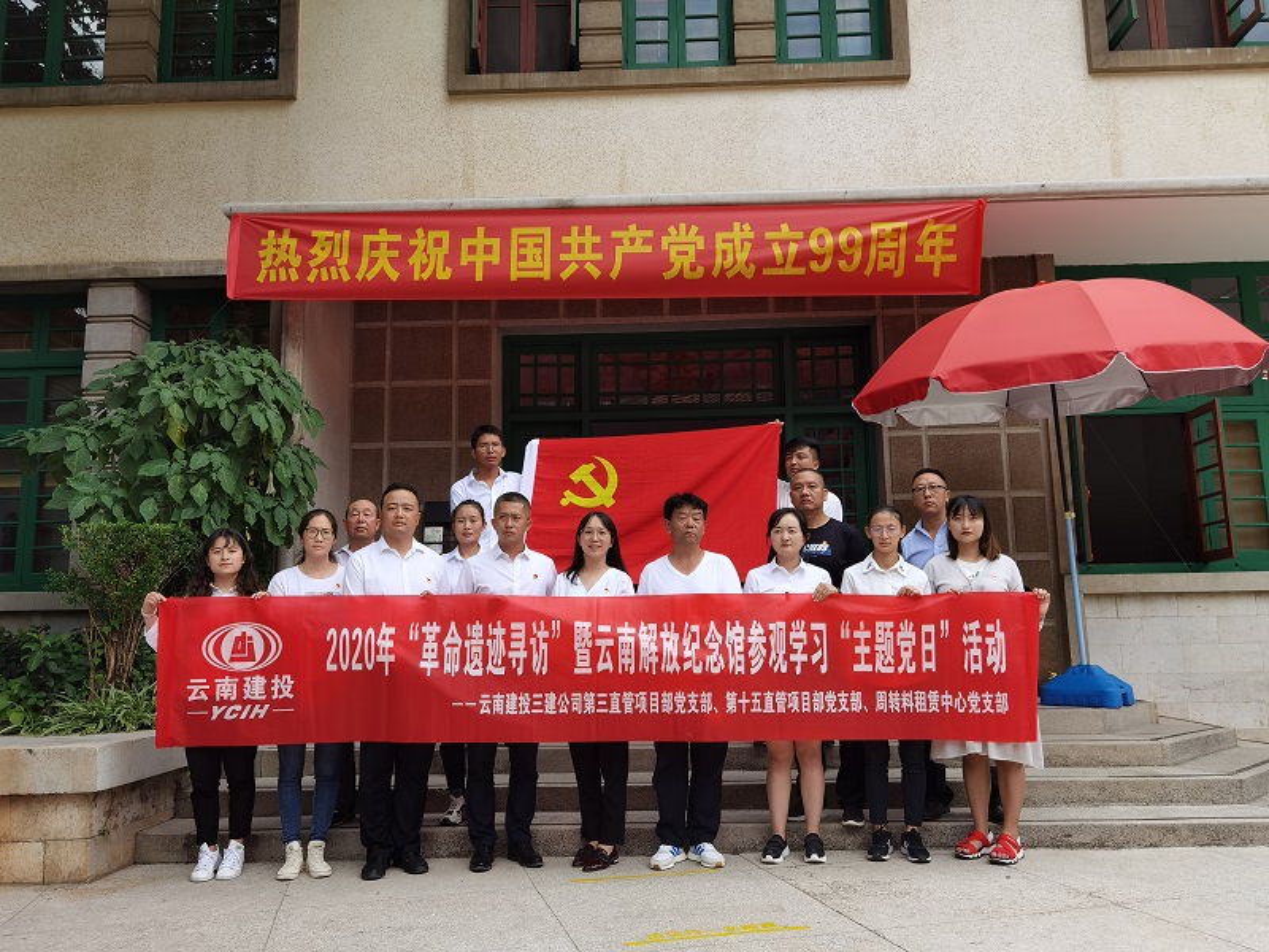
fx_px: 990
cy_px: 476
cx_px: 634
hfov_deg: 65.3
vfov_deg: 51.4
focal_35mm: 27
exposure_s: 1/1087
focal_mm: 6.71
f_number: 1.9
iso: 50
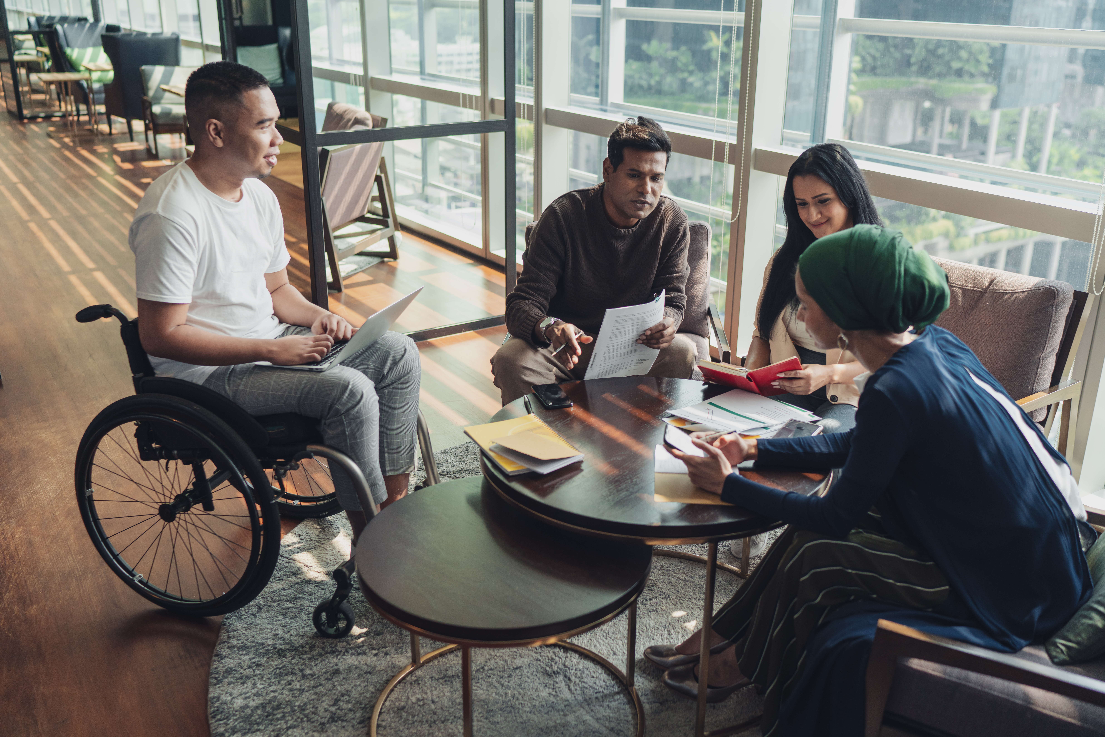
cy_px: 368
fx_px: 1074
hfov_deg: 54.4
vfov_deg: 37.9
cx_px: 552
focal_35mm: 35
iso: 640
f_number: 2.5
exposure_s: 1/640
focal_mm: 35
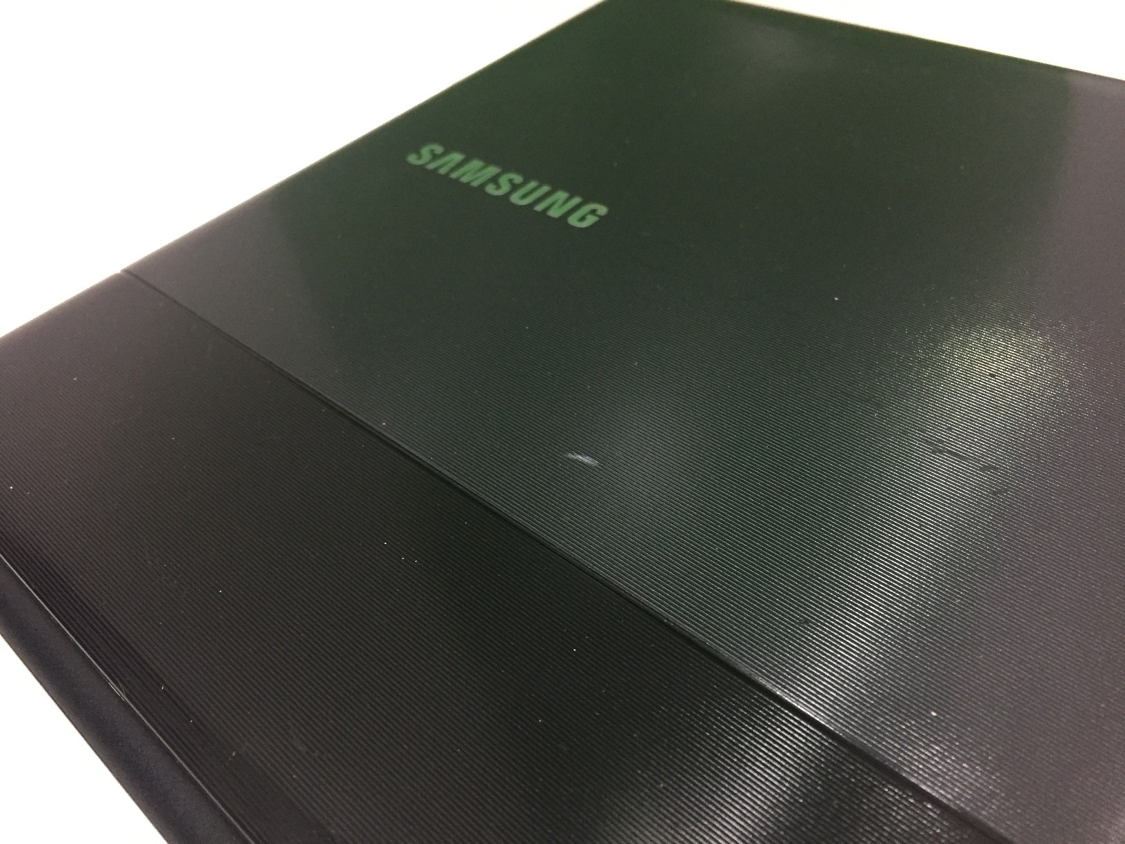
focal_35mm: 29
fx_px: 942
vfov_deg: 48.2
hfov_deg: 61.7
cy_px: 422
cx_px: 562
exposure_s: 1/33
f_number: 2.2
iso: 250
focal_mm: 4.15
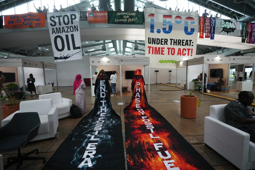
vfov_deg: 73.8
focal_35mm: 16
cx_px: 128
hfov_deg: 96.7
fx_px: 113
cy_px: 85
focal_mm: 16
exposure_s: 1/500
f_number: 2.8
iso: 800
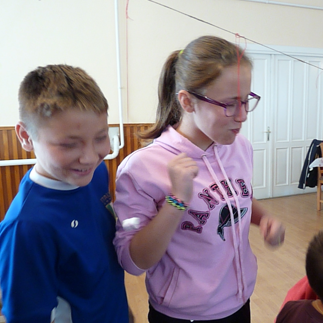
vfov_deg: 51.1
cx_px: 209
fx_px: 338
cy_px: 161
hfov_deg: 50.4
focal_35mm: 32
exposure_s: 1/30
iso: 800
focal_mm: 4.8
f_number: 2.8
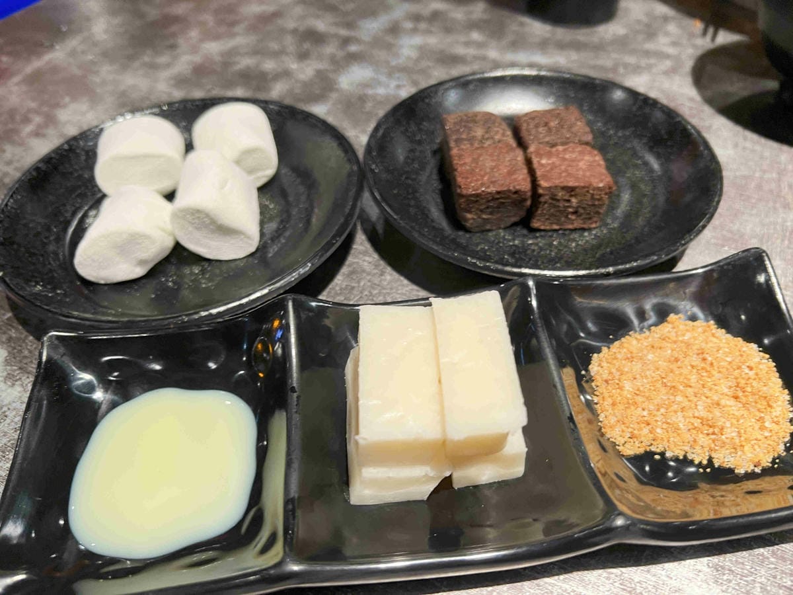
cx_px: 396
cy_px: 298
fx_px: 596
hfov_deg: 67.3
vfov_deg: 53.1
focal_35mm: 26
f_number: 1.5
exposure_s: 1/60
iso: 125
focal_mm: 5.7
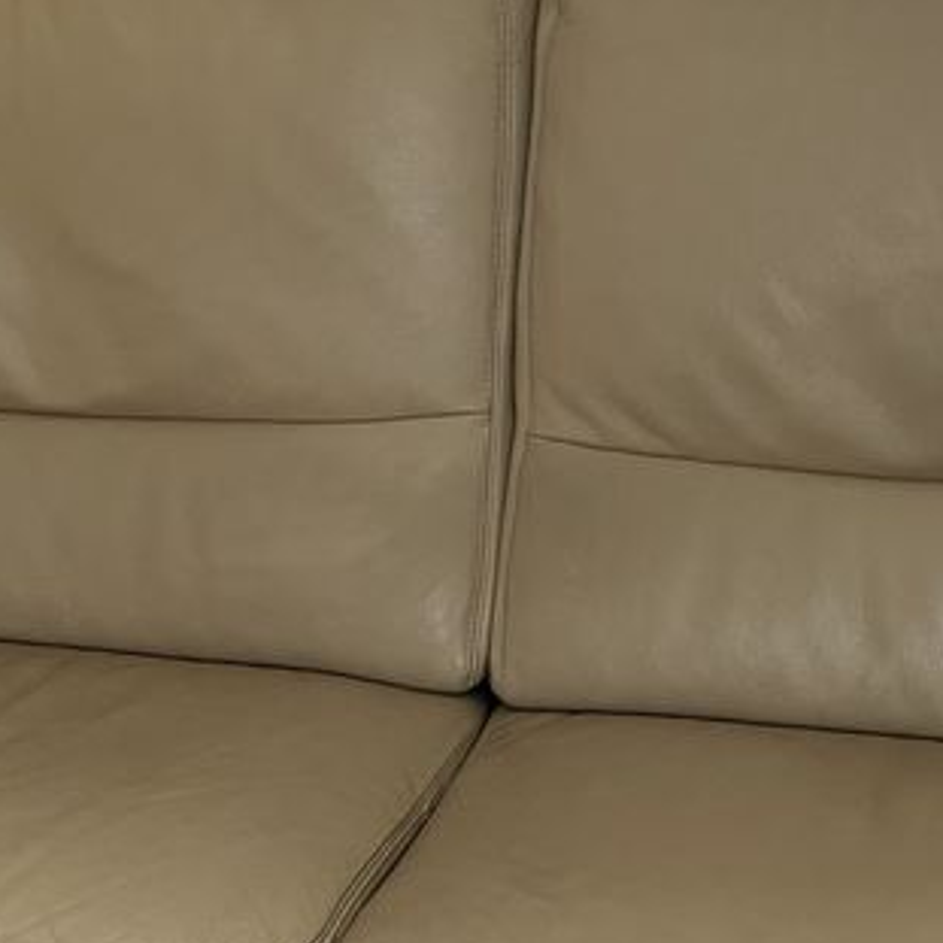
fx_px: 2281
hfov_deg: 23.3
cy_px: 740
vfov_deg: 23.1
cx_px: 576
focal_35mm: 74
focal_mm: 4.2
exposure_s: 1/60
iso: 320
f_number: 1.6
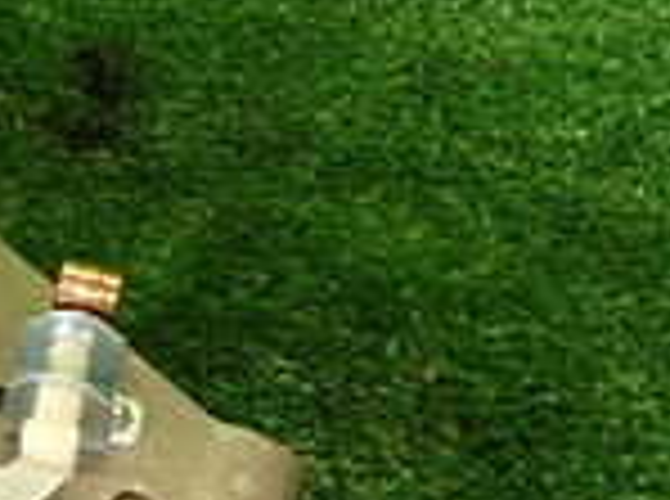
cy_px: 279
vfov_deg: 14.6
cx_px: -279
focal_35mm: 101
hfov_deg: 17.8
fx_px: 1950
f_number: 2
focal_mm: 4.5
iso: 160
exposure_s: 1/60
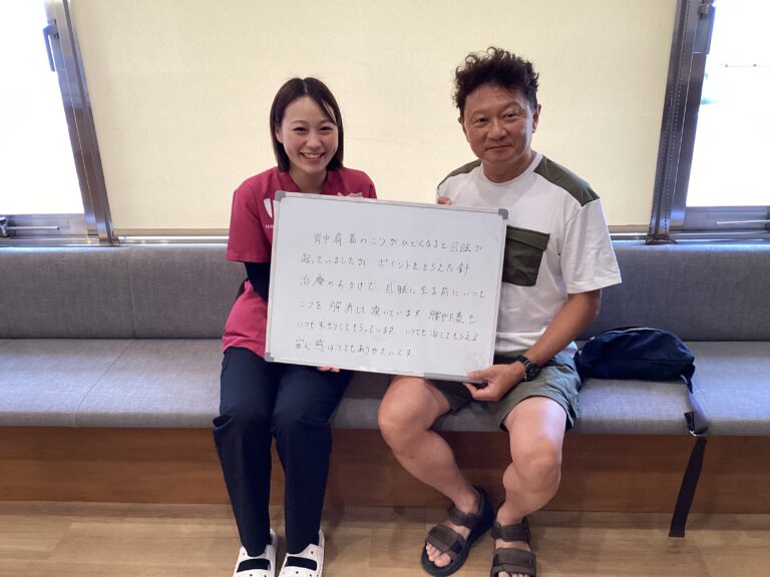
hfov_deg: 58.4
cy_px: 288
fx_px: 690
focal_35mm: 31
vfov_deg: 45.4
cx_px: 385
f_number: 2.4
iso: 125
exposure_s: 1/60
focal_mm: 3.3
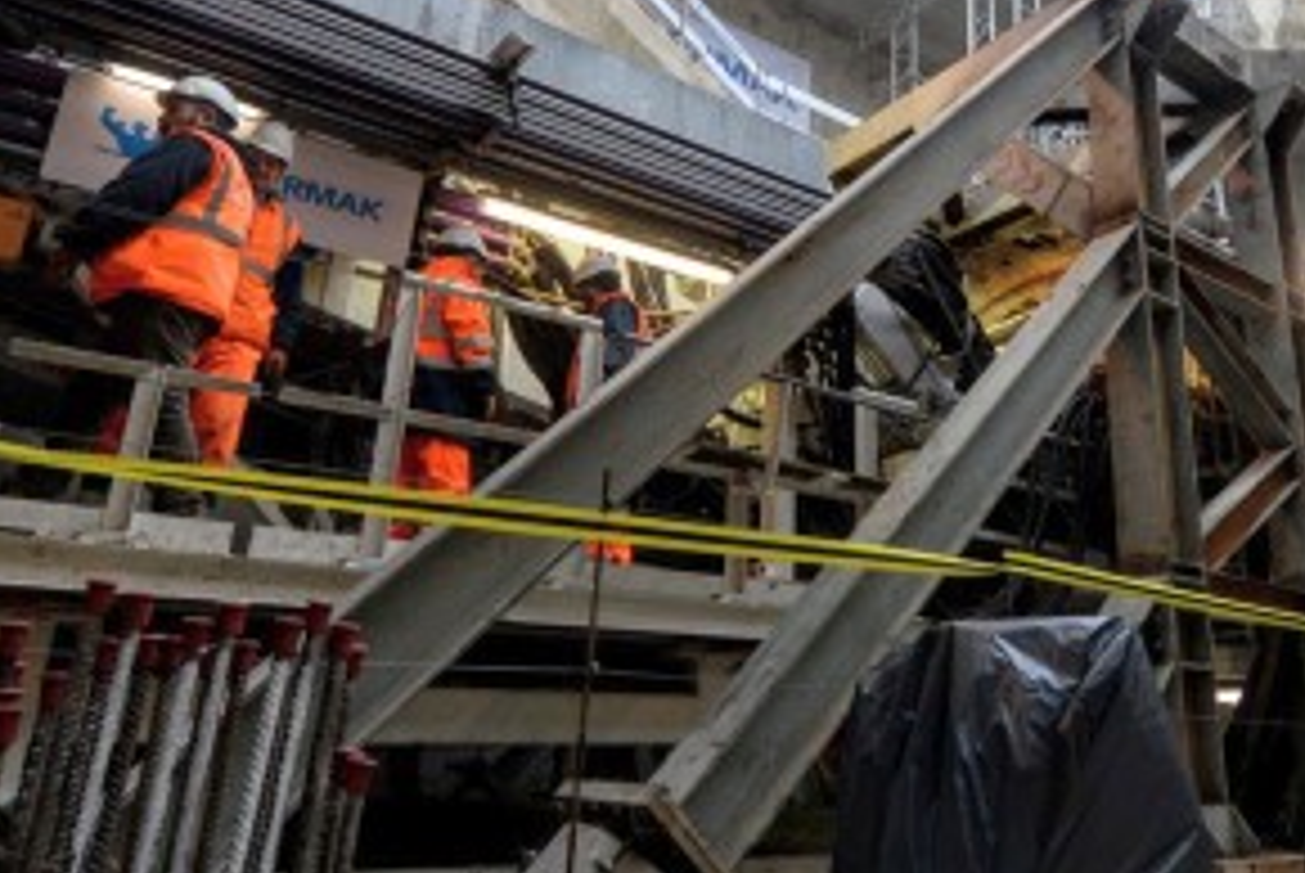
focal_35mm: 29
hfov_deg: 62.5
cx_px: 832
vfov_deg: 44.8
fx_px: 1052
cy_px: 340
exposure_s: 1/3200
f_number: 2.8
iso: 2000
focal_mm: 14
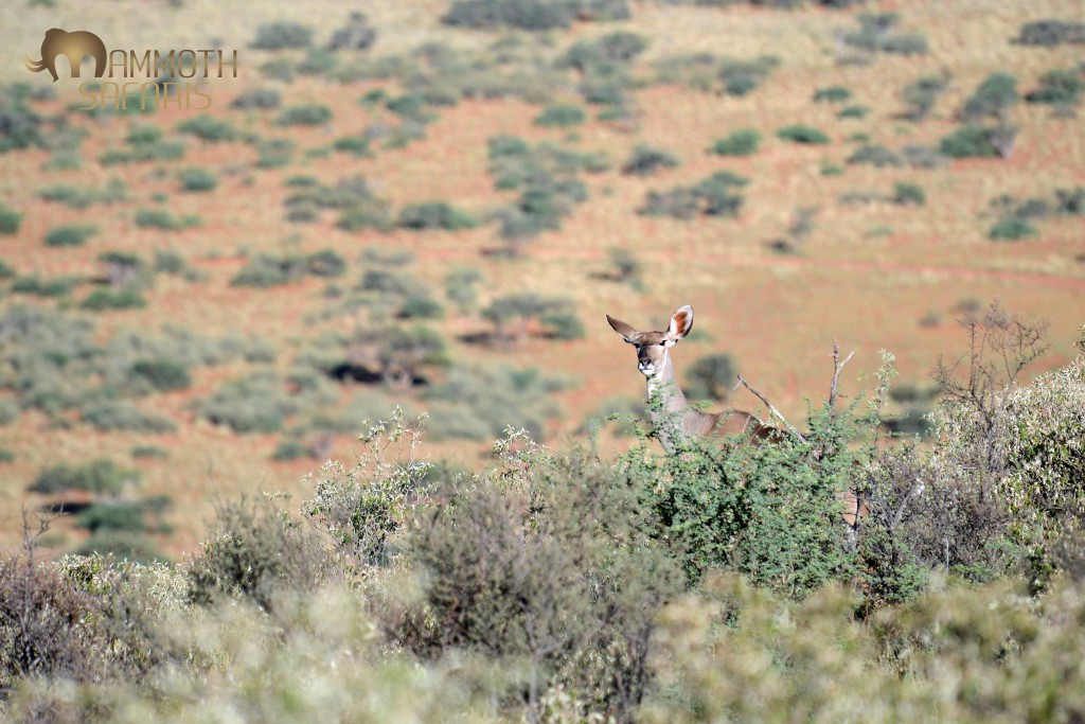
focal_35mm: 400
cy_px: 362
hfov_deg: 5.2
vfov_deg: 3.4
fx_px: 12056
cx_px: 542
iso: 400
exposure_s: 1/2000
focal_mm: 400
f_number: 5.6
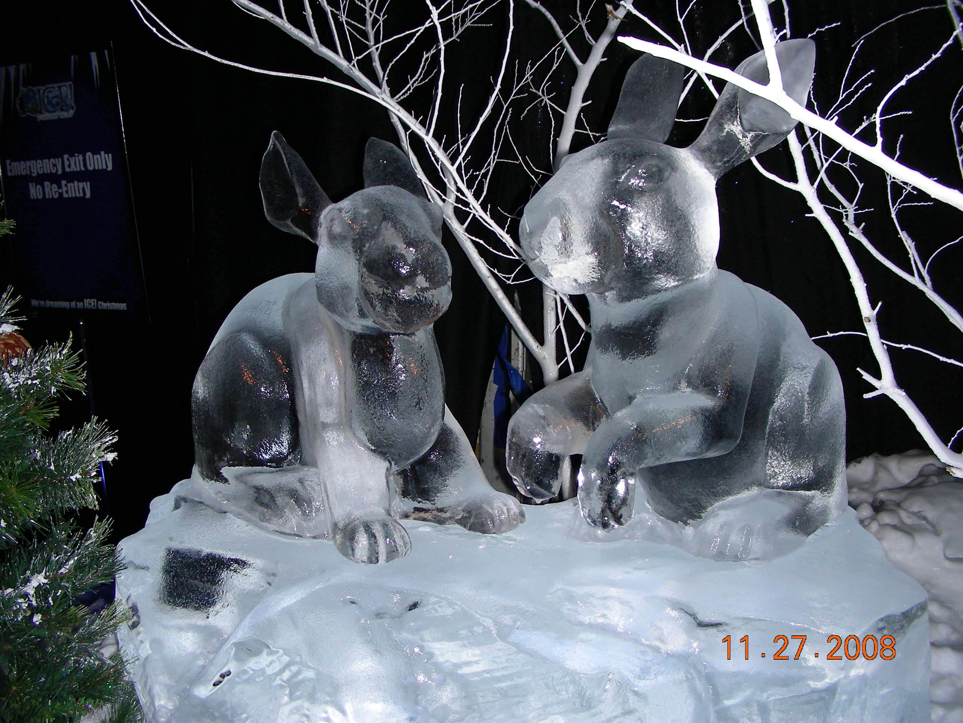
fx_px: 1057
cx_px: 482
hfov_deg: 49.0
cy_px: 362
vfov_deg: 37.7
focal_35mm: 38
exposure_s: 1/60.1
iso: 50
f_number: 3.5
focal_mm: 6.3
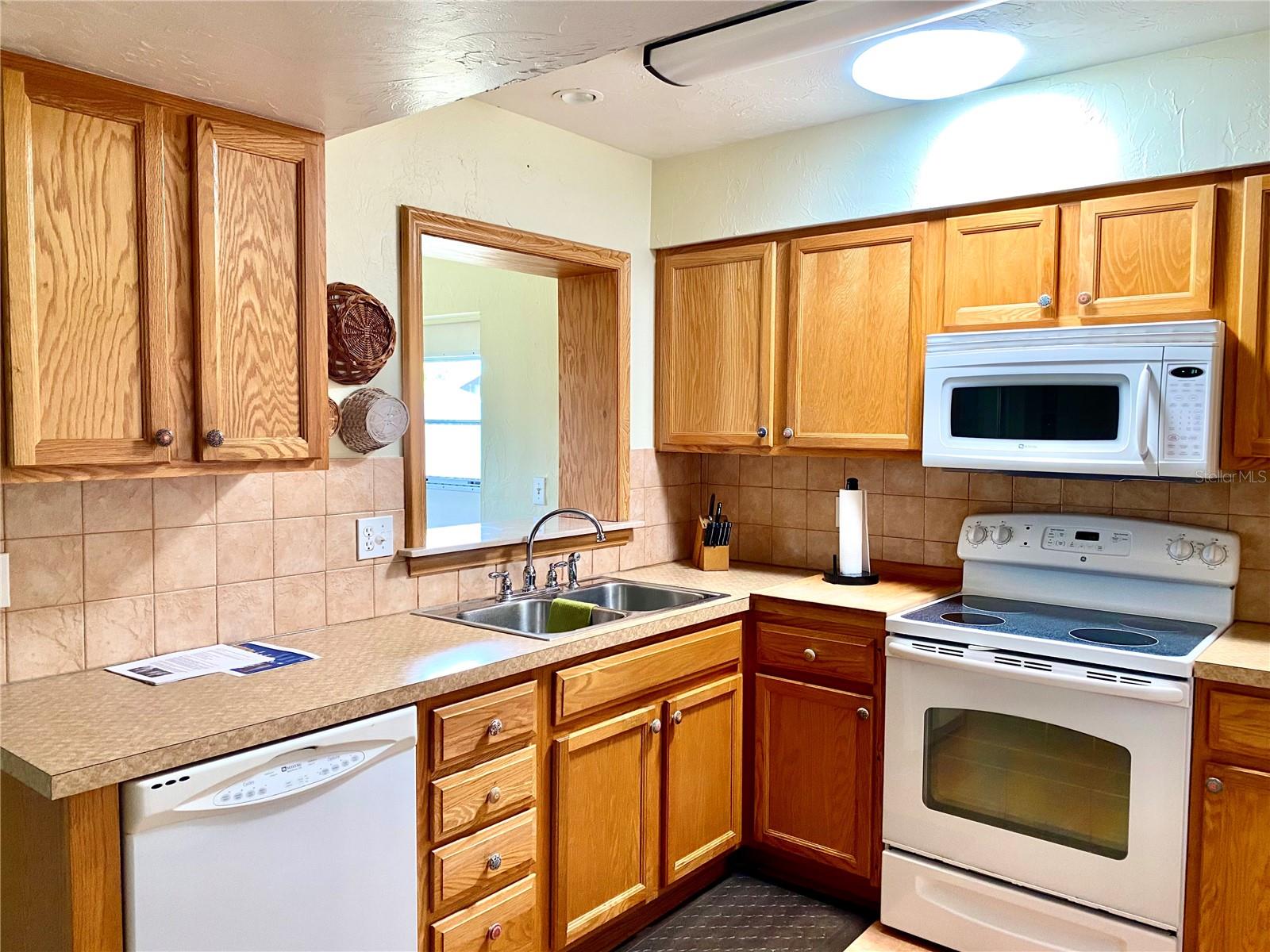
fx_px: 954
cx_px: 635
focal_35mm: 26
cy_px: 476
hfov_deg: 67.3
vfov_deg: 53.1
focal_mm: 4.25
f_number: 1.8
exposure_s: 1/76
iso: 125
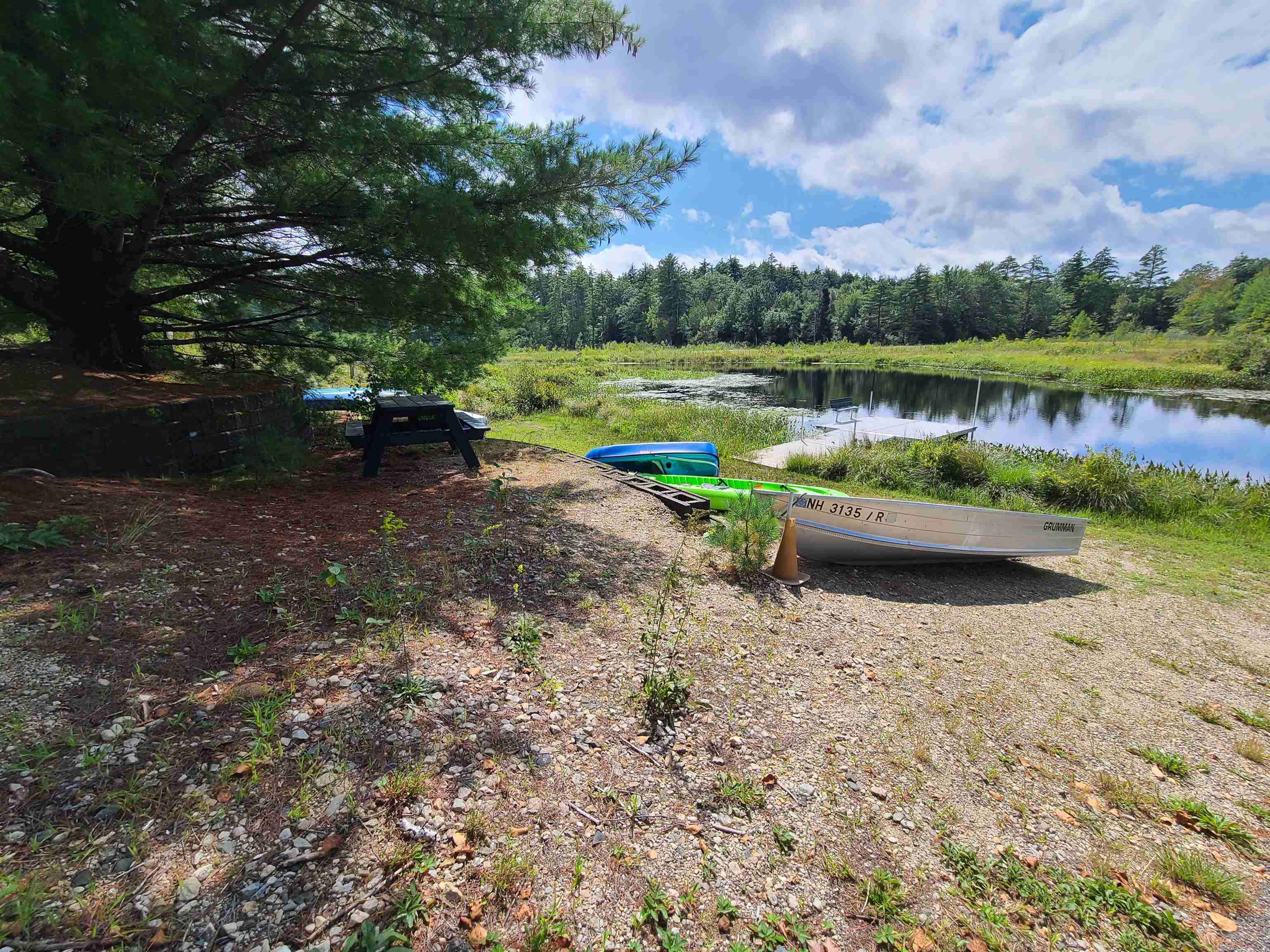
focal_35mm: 13
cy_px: 476
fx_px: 477
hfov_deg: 106.2
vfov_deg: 89.9
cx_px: 635
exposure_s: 1/1533
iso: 50
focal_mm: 2.2
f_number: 2.2
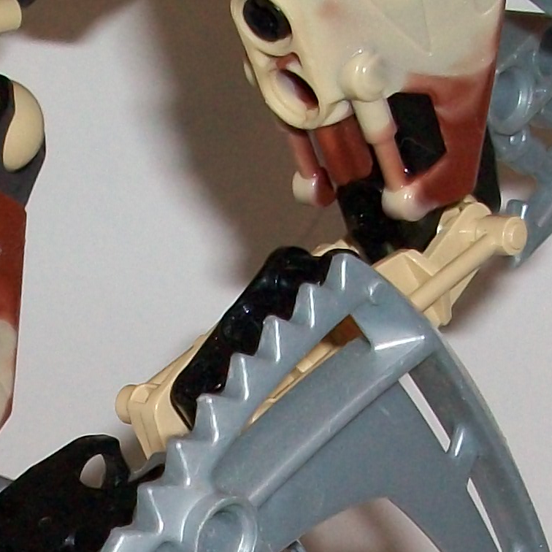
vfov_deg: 12.2
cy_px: 775
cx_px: 142
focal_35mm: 138
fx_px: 2490
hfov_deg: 12.6
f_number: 2.8
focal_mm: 5.7
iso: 120
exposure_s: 1/60
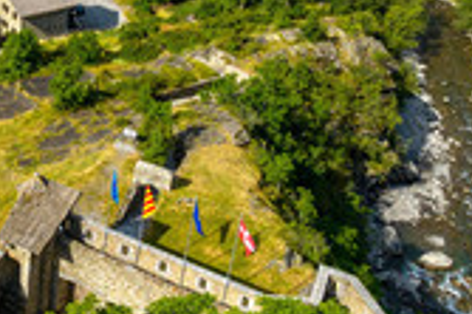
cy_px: 0
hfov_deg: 31.7
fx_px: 733
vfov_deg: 23.2
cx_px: -45
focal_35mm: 56
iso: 200
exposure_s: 1/800
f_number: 8
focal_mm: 12.3
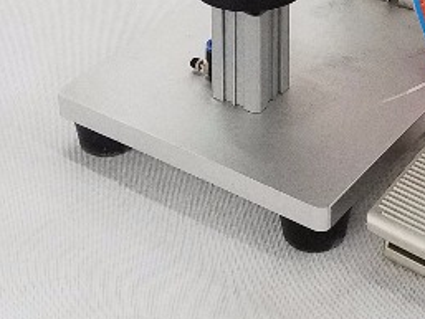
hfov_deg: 19.2
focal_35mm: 101
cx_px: 347
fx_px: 1241
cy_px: -281
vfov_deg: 13.1
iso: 160
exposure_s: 1/50
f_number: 1.7
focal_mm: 4.2
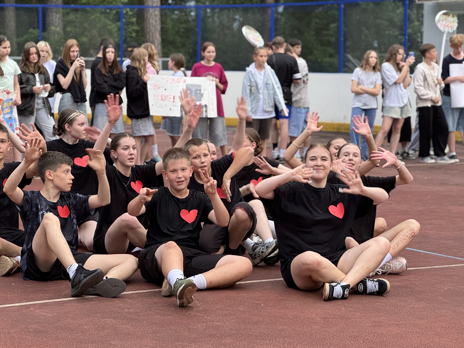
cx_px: 182
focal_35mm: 94
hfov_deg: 20.8
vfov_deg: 15.7
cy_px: 154
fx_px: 1260
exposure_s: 1/99
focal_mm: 9
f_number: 2.8
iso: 125
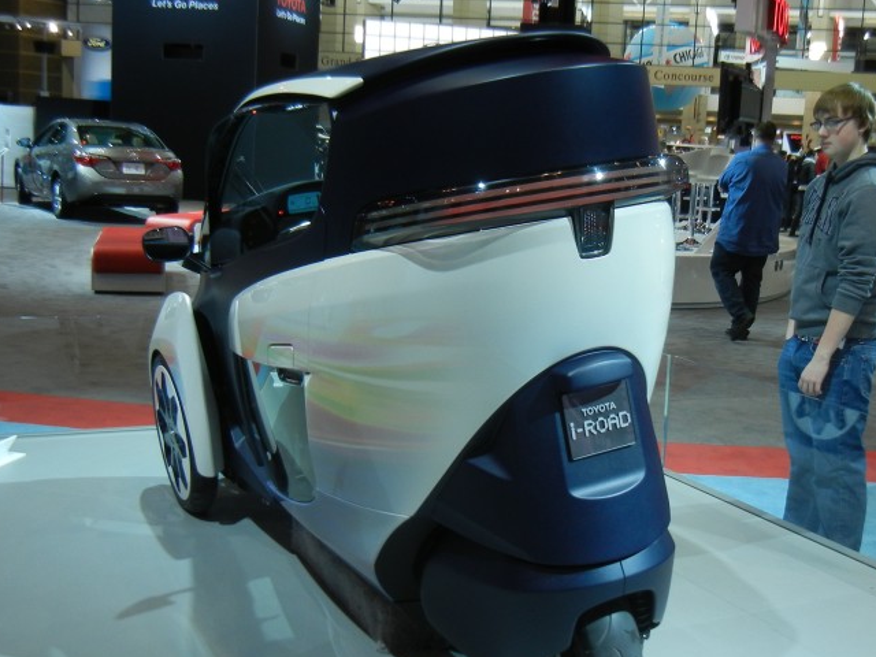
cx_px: 497
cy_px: 323
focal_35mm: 48
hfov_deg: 39.6
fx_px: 1215
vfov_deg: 30.3
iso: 160
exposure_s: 1/73.1
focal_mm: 5.4
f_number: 3.5
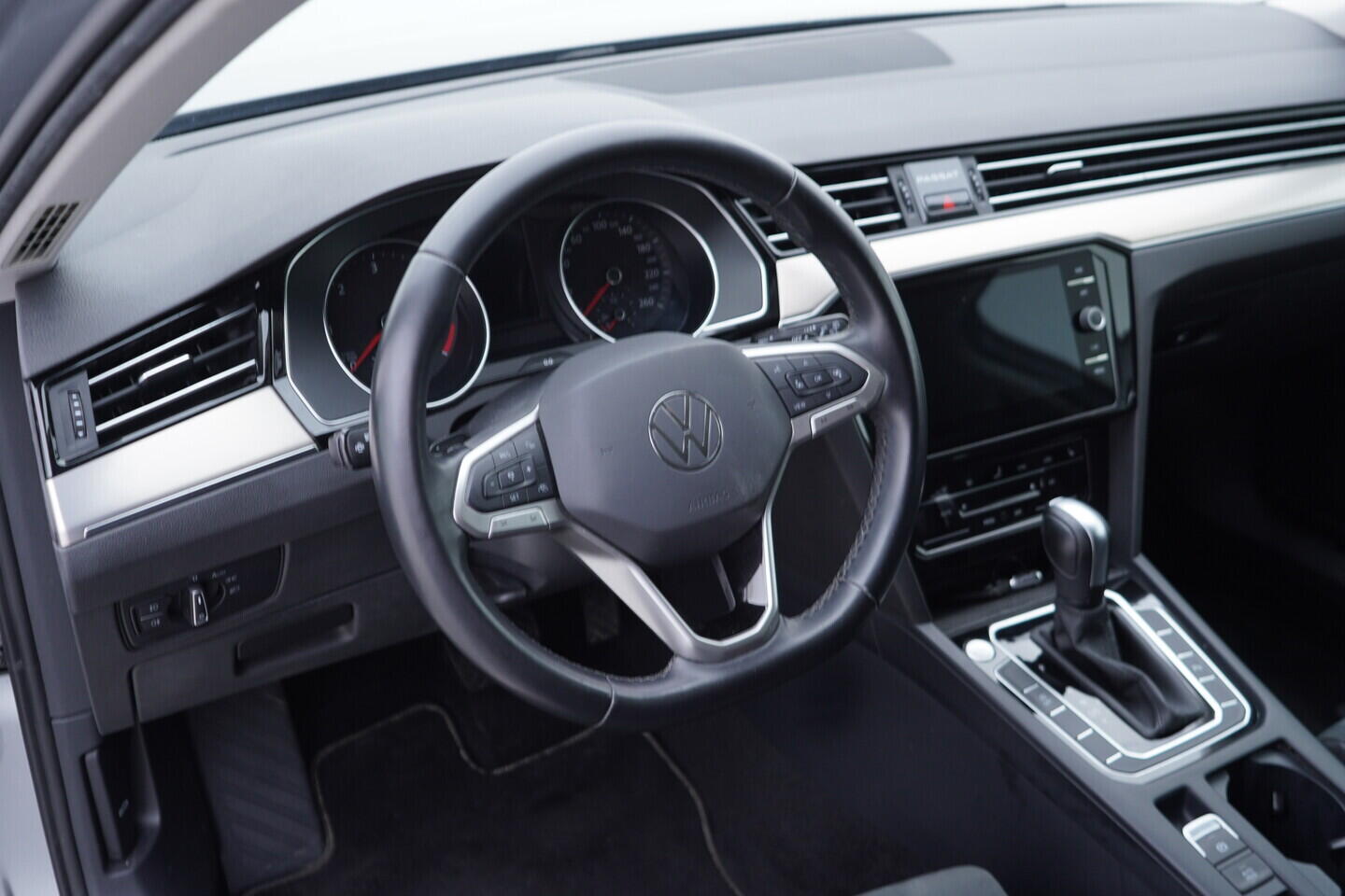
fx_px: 1345
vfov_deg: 36.9
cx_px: 672
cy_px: 448
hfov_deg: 53.1
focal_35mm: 36
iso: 160
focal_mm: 24
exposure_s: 1/40
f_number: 2.8
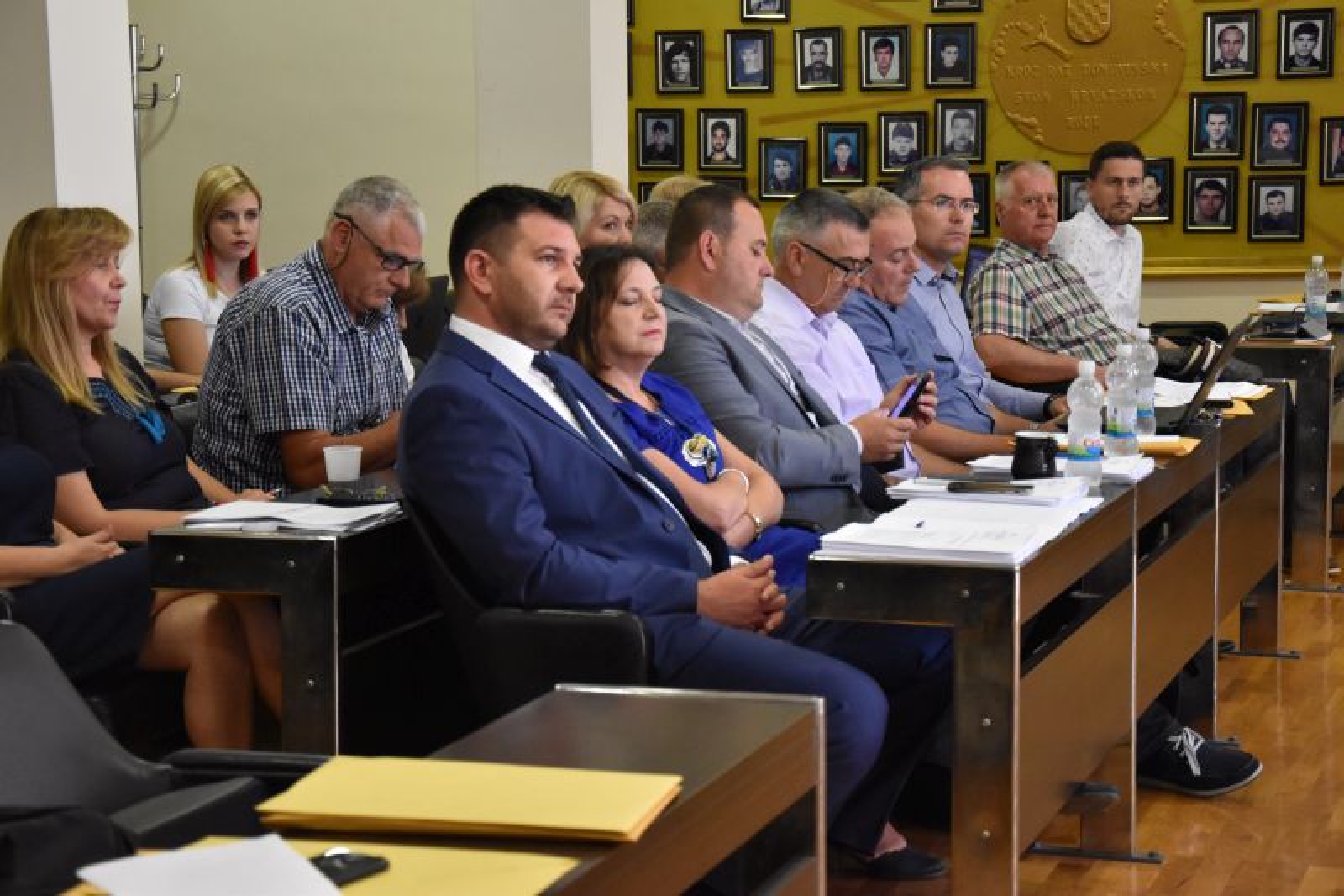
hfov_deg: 26.0
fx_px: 2911
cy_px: 448
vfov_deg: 17.5
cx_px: 672
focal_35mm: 78
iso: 3200
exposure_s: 1/100
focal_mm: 52
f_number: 5
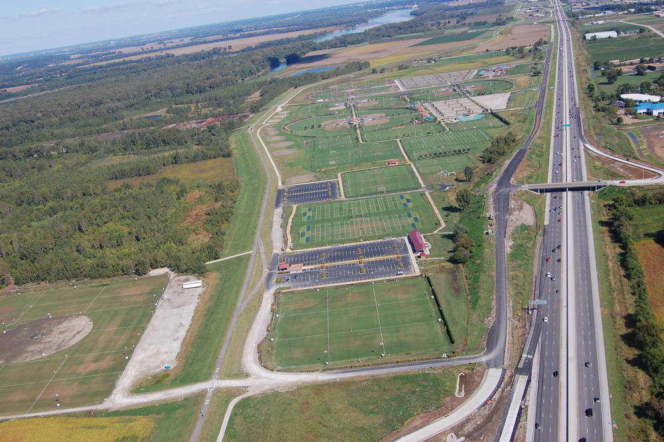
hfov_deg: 49.6
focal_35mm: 39
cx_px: 332
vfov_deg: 34.2
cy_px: 221
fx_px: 719
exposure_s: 1/320
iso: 200
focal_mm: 26
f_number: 9
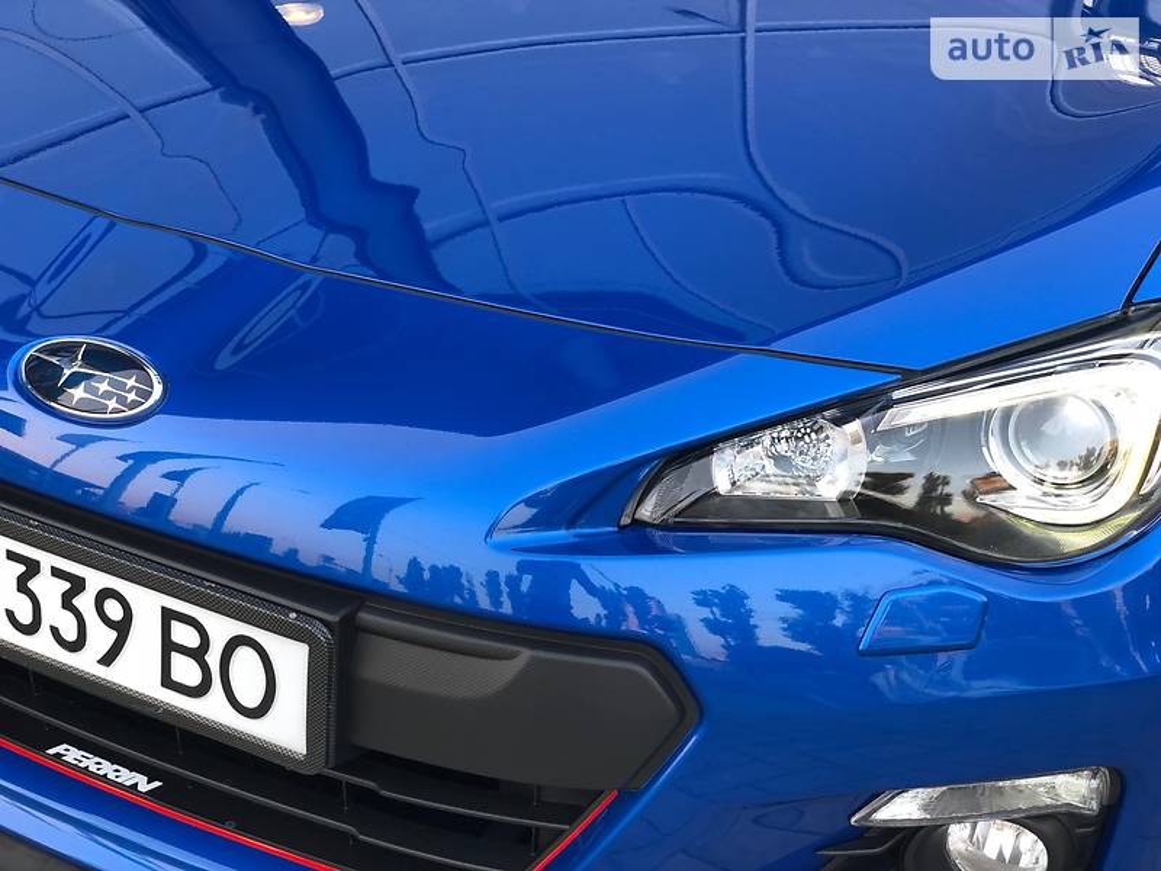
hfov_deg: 36.8
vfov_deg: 28.0
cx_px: 580
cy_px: 436
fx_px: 1744
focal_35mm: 52
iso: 80
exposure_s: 1/50
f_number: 2.4
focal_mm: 6
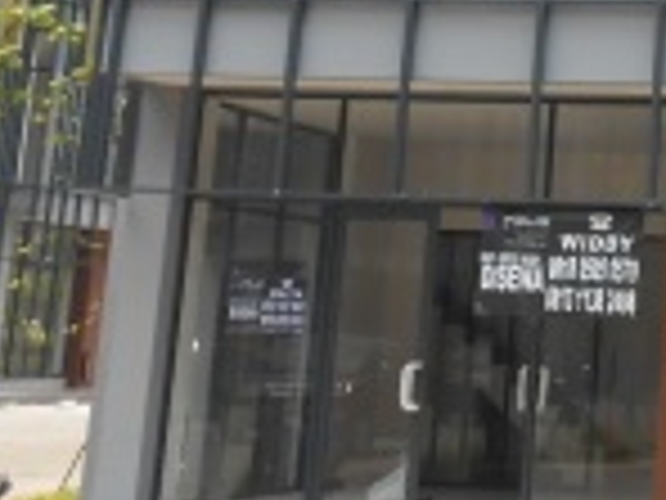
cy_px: -252
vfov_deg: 13.0
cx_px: 889
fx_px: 2078
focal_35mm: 108
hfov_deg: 17.0
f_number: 3.5
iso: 80
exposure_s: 1/400
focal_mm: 4.6
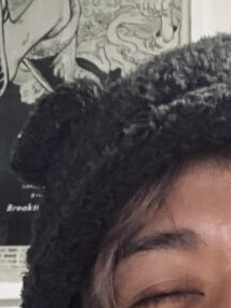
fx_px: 998
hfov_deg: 13.2
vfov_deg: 16.2
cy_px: 449
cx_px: 59
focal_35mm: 112
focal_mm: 2.71
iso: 640
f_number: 2.2
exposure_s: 1/20
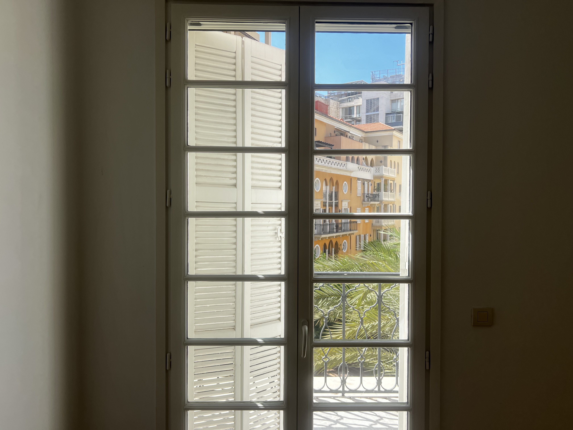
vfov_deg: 53.1
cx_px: 286
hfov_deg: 67.3
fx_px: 430
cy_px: 215
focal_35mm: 26
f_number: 1.5
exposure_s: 1/1488
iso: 50
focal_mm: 5.7
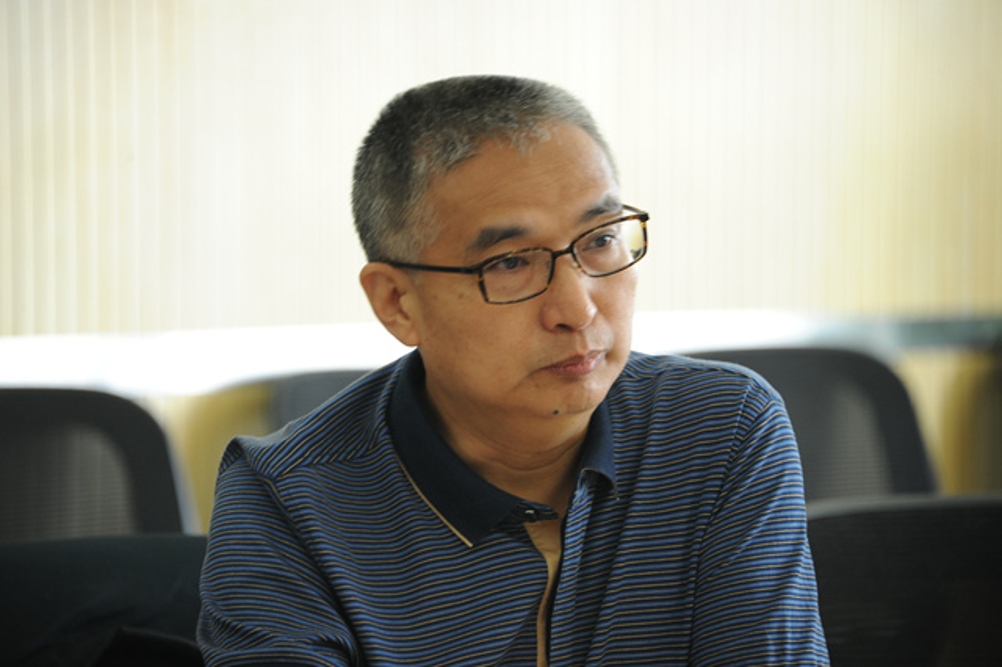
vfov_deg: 4.6
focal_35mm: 300
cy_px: 334
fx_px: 8345
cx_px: 501
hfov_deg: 6.9
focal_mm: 300
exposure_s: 1/30
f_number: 5.6
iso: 800
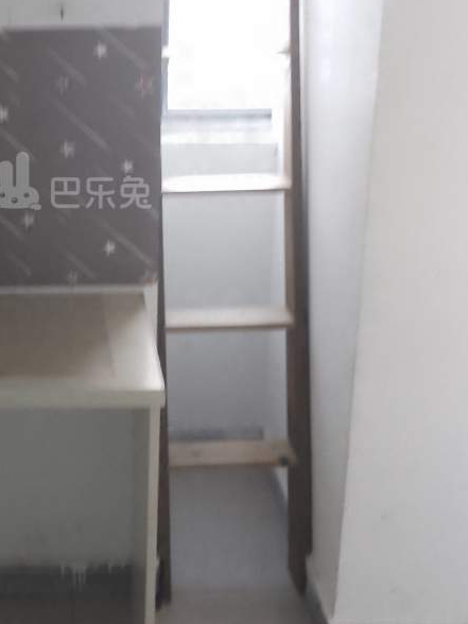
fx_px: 883
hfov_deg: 28.8
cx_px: 67
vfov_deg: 38.2
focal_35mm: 49
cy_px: 182
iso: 250
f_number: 1.8
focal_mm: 3.69
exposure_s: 1/25
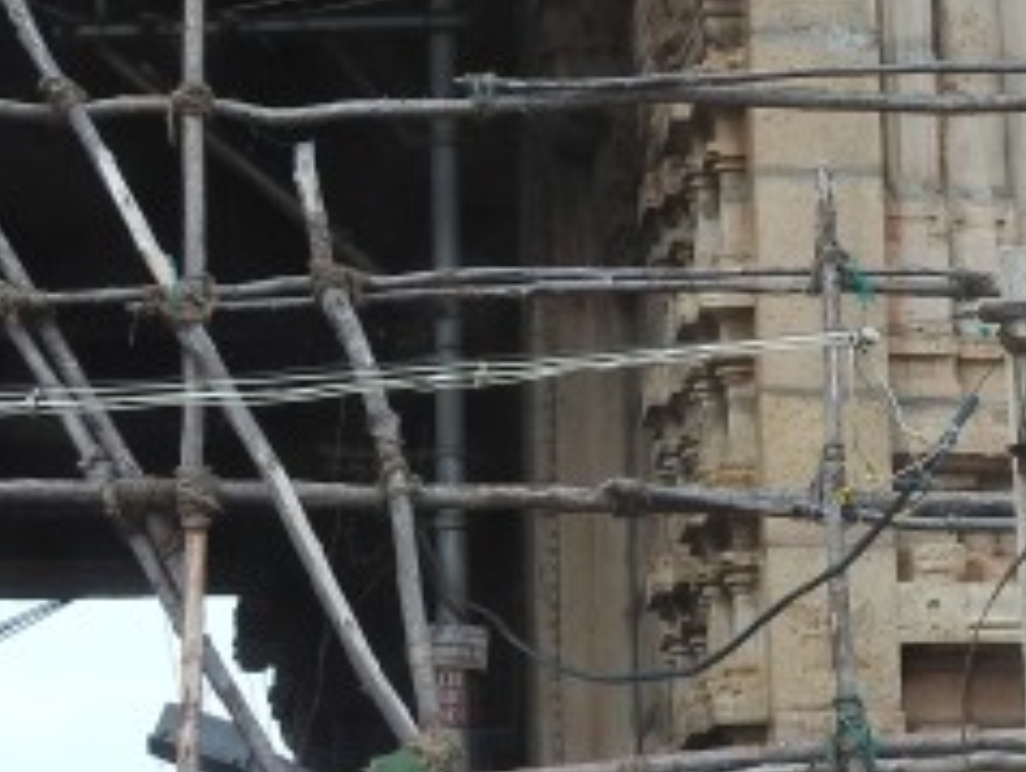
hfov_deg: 11.7
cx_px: 716
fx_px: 4984
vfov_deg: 8.9
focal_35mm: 168
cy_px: 444
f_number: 4
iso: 100
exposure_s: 1/250
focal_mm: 9
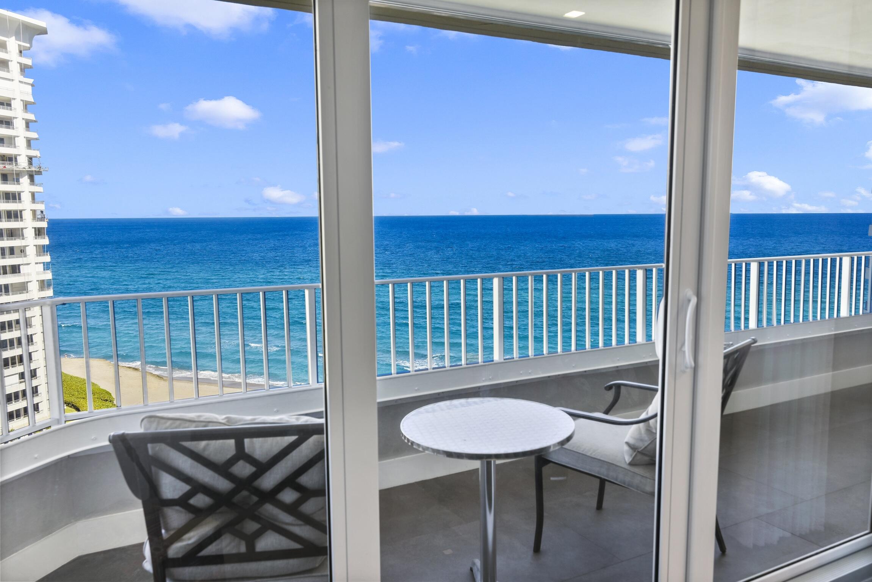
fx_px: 678
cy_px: 291
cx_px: 436
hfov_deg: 65.5
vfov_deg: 46.4
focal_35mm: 28
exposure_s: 1/30
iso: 200
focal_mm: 28
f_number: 8
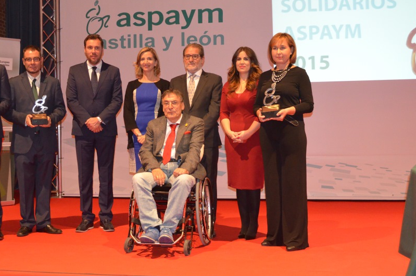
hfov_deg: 39.6
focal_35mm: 50
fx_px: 577
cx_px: 176
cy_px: 130
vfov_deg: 26.9
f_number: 4.2
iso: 3200
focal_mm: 26
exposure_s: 1/60
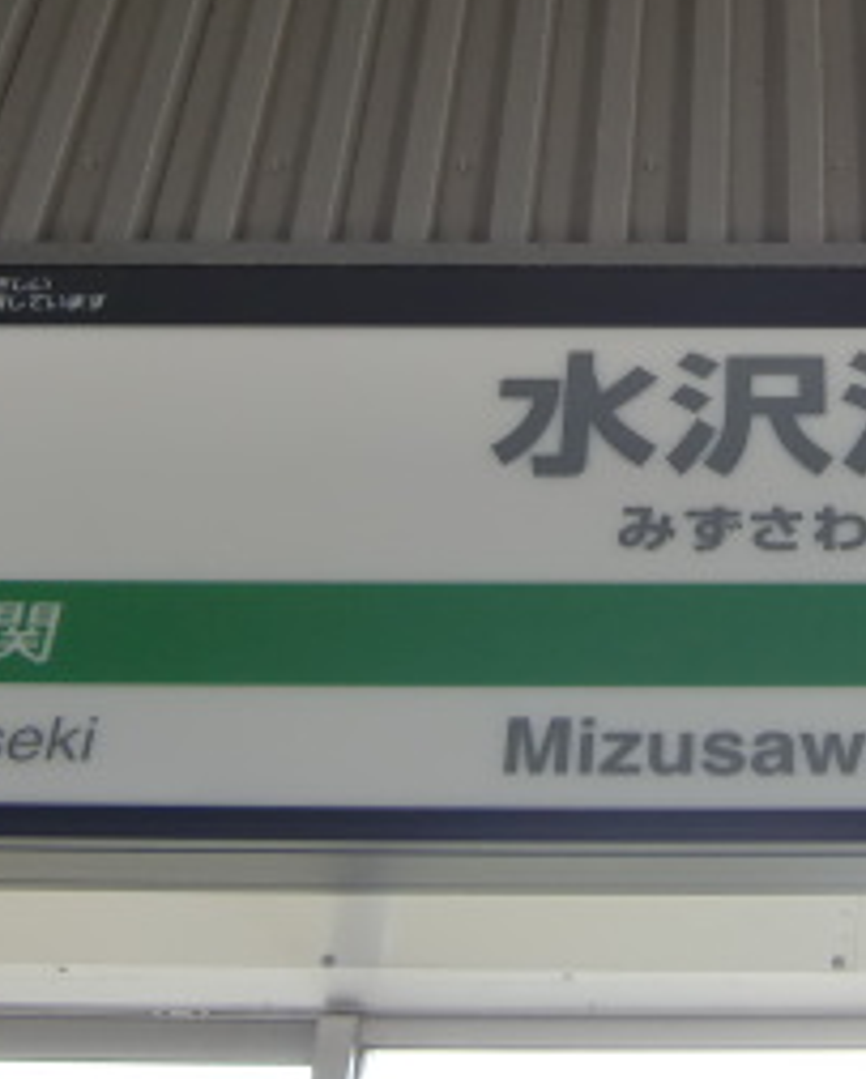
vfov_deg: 27.3
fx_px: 2207
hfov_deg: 21.6
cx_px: 823
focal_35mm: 69
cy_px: 341
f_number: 2.6
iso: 64
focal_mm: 4.9
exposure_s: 1/200
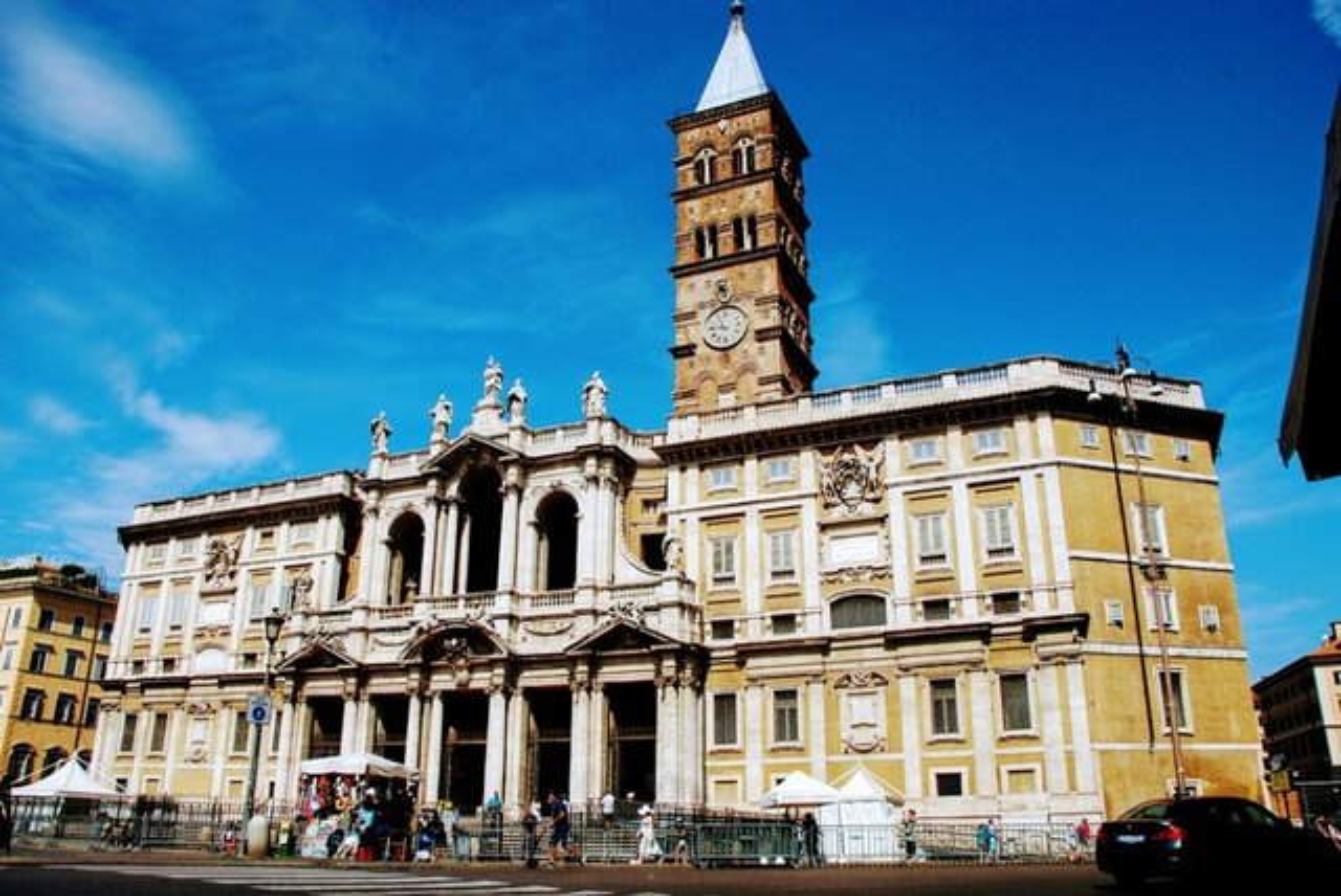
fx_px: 1007
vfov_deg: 48.0
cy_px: 448
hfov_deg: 67.3
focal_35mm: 27
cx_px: 670
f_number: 10
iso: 180
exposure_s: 1/250
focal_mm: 18
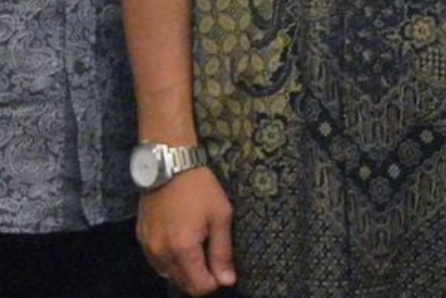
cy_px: -137
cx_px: 355
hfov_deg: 12.1
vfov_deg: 8.0
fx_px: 2094
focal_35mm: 169
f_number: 3.8
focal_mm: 22
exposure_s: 1/15
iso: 3200
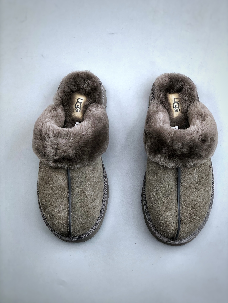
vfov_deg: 33.8
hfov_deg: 25.7
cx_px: 114
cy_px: 152
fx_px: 501
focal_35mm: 57
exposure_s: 1/33
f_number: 2.8
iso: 20
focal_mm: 6.6
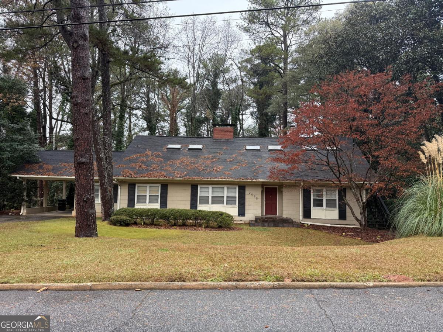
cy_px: 166
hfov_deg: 71.6
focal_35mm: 24
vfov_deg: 56.8
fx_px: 307
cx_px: 222
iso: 100
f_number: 1.78
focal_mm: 6.76
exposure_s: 1/314
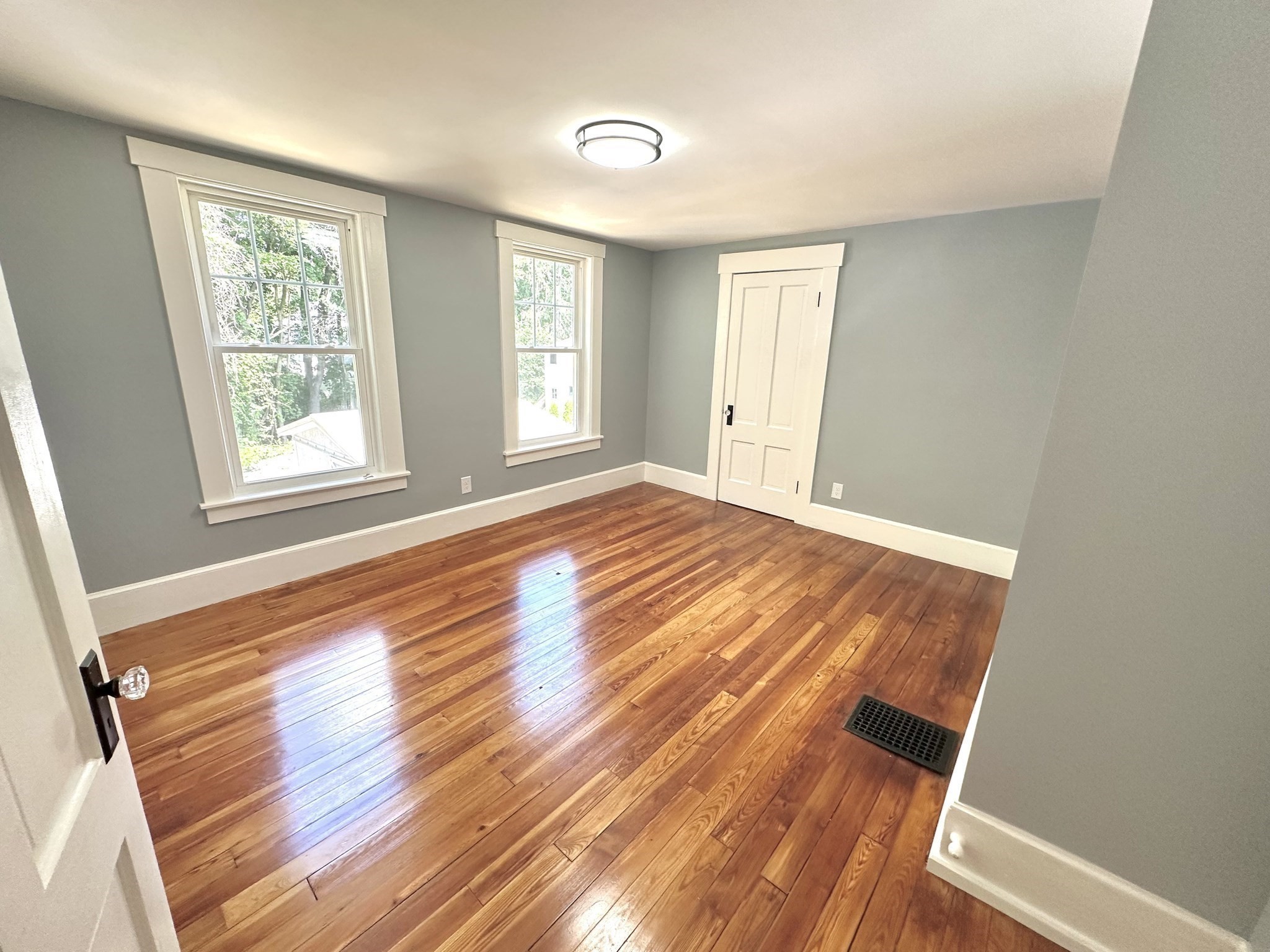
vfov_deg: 85.7
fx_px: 514
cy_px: 476
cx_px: 635
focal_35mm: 14
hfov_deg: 102.1
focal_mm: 2.22
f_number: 2.2
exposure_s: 1/120
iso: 250
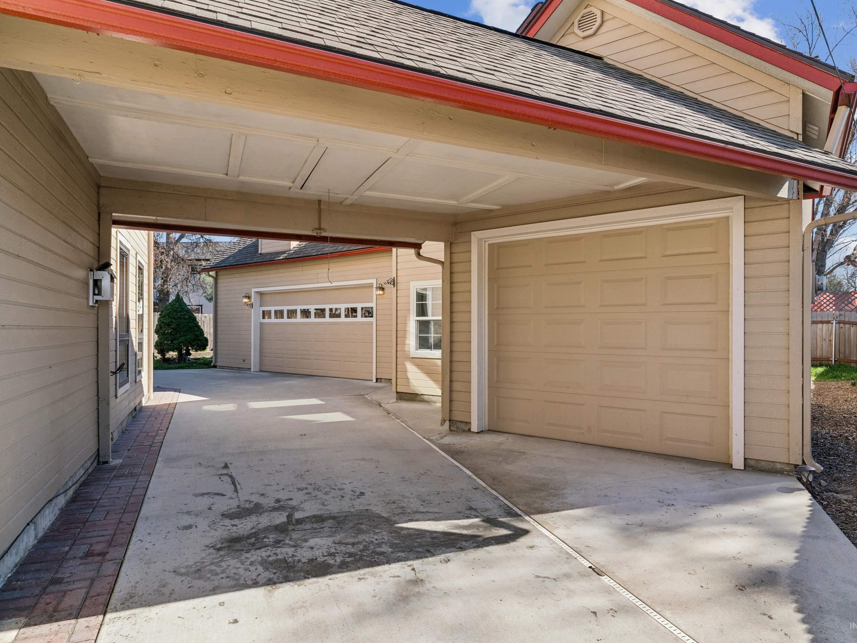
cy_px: 329
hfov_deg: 81.4
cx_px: 429
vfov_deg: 65.7
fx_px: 498
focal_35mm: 20
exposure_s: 1/125
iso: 400
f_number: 13
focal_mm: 18.1
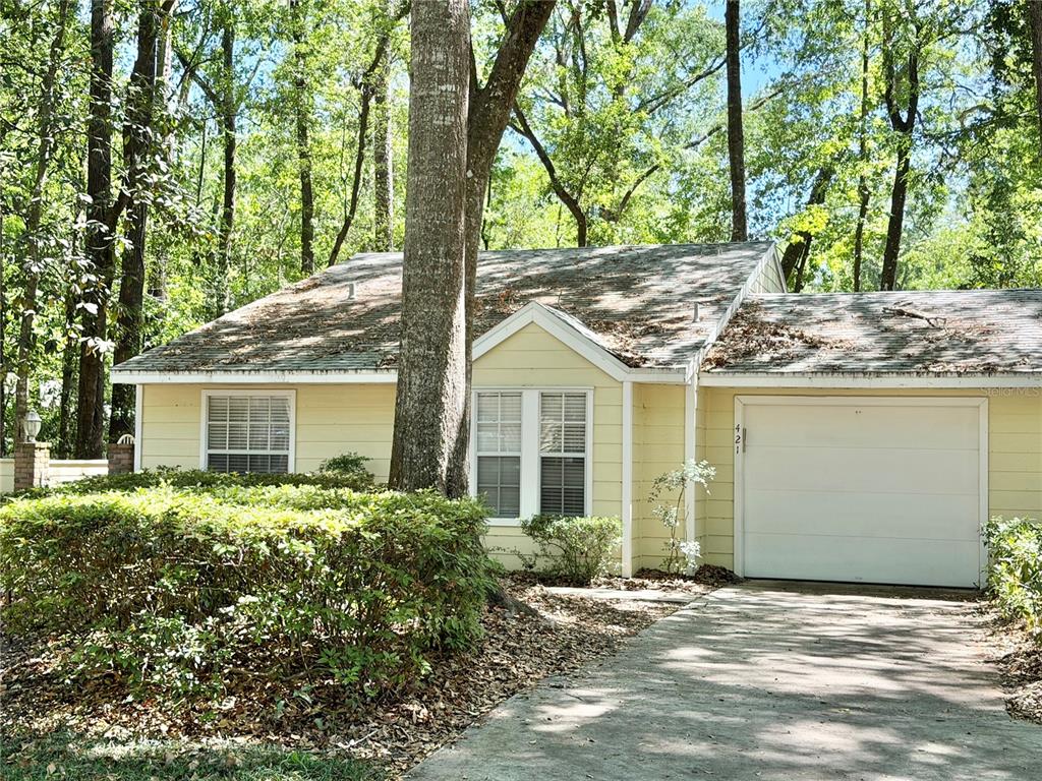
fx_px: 1445
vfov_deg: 30.3
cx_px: 521
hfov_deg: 39.7
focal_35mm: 48
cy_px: 390
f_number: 1.78
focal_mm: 6.76
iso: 64
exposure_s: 1/596
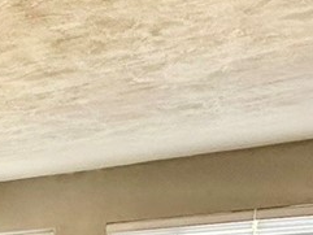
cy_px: 441
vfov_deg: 13.9
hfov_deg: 18.2
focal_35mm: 93
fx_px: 841
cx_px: -184
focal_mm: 2.22
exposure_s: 1/120
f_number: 2.2
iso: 100
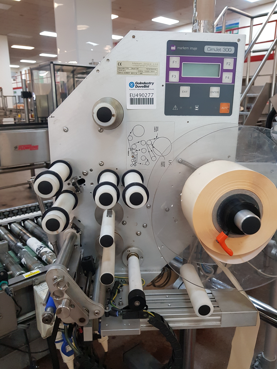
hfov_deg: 53.1
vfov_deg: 67.3
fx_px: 277
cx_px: 138
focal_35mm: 26
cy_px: 184
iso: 200
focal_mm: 4.3
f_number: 1.7
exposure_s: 1/33
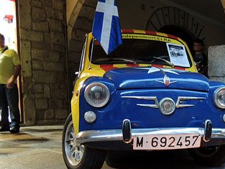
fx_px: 299
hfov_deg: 40.0
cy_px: 128
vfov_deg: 31.0
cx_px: 171
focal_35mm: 46
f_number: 3.1
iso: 400
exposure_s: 1/8
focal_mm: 5.3
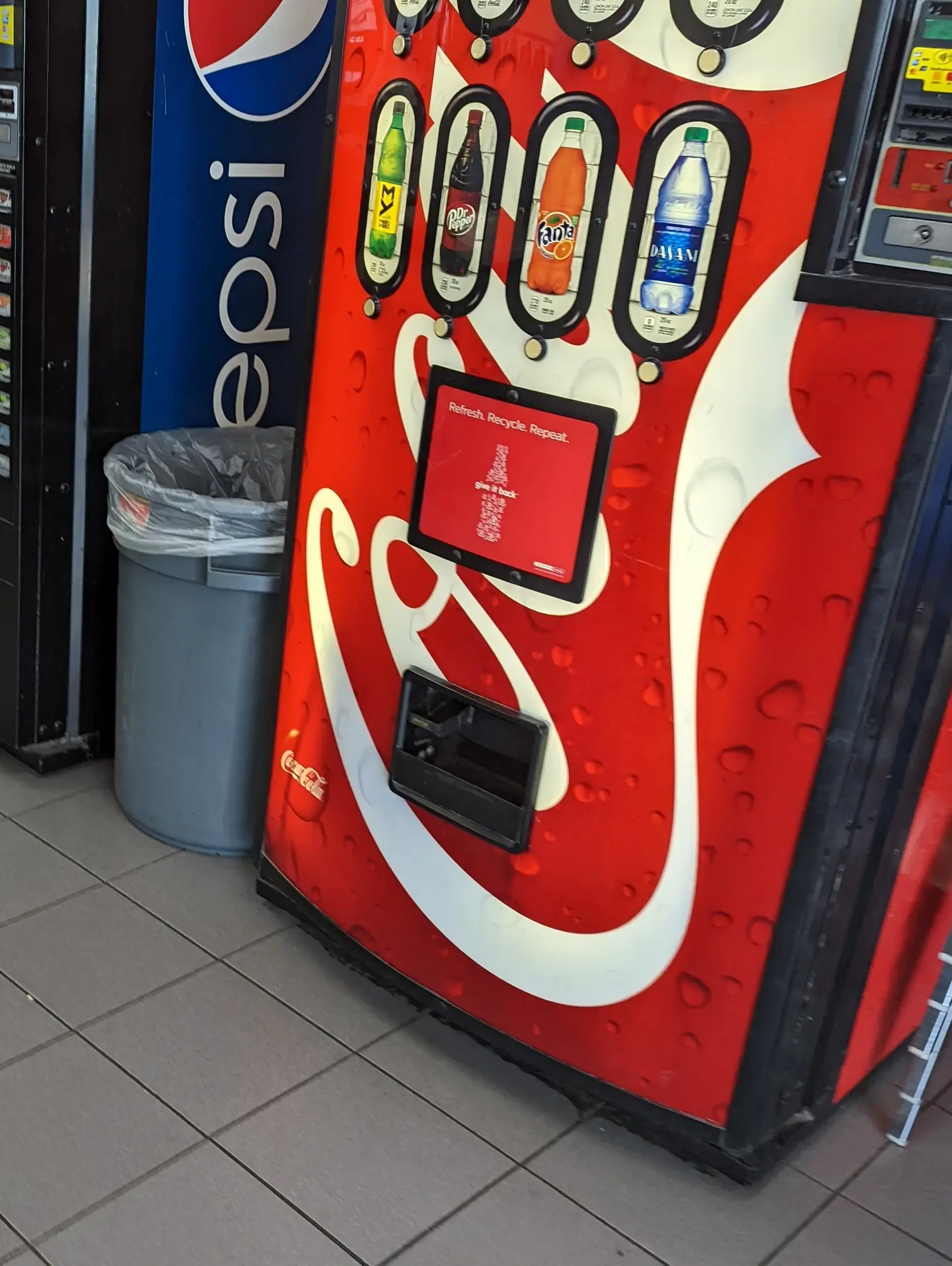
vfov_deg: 47.8
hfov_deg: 35.7
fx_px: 1427
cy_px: 635
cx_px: 187
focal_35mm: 39
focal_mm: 6.81
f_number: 1.85
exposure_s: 1/120
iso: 69
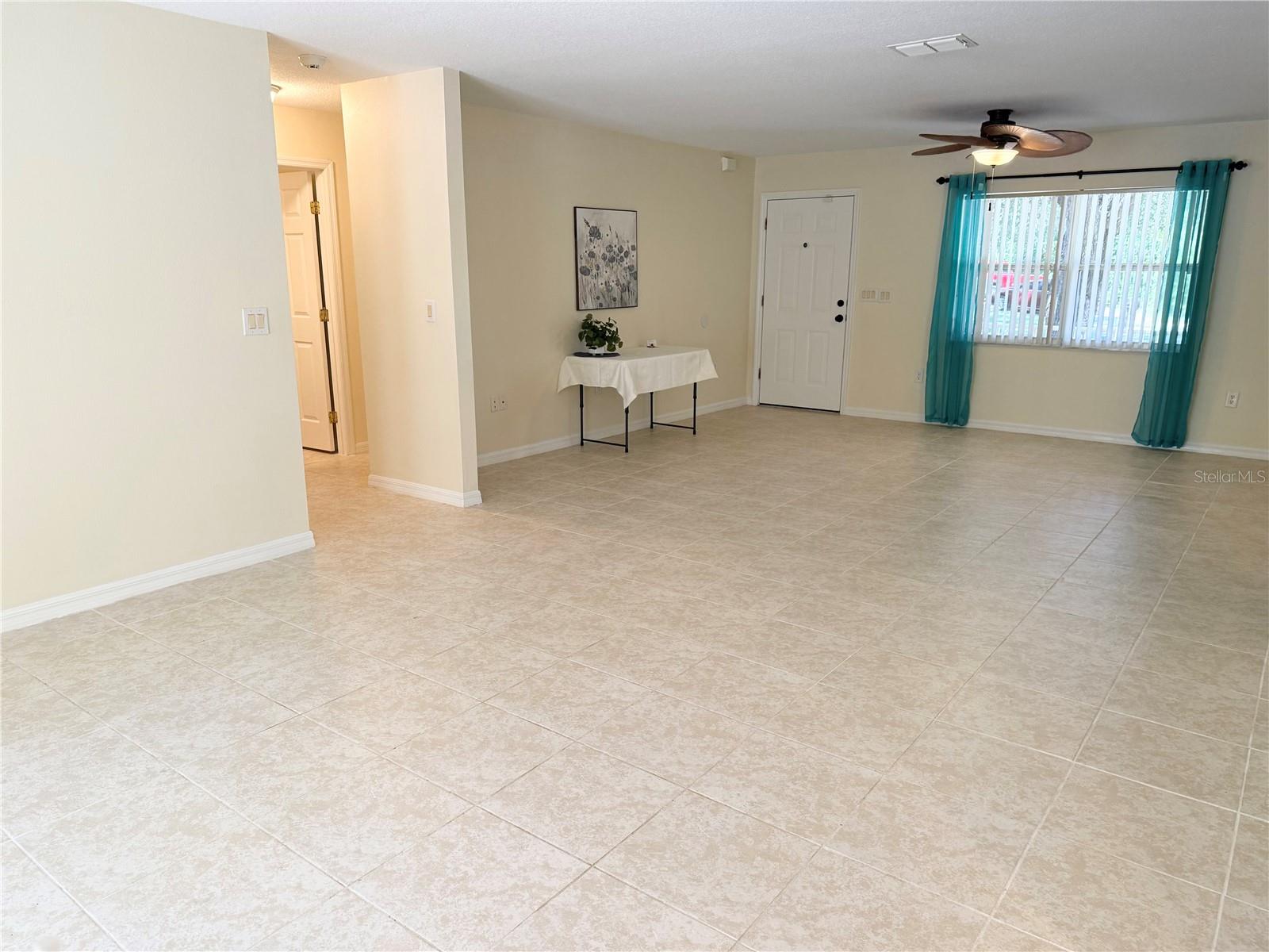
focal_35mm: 24
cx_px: 634
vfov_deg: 56.8
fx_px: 880
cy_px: 476
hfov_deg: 71.6
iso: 200
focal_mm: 6.76
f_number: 1.78
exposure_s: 1/188
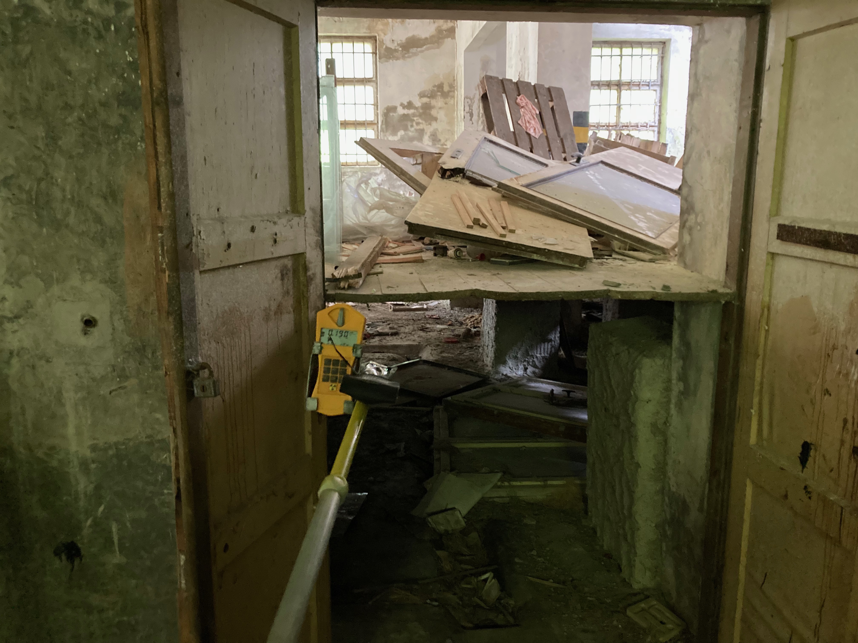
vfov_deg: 49.7
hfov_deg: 63.4
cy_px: 322
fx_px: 694
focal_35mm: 28
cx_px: 429
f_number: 1.8
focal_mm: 3.99
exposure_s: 1/24
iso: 640
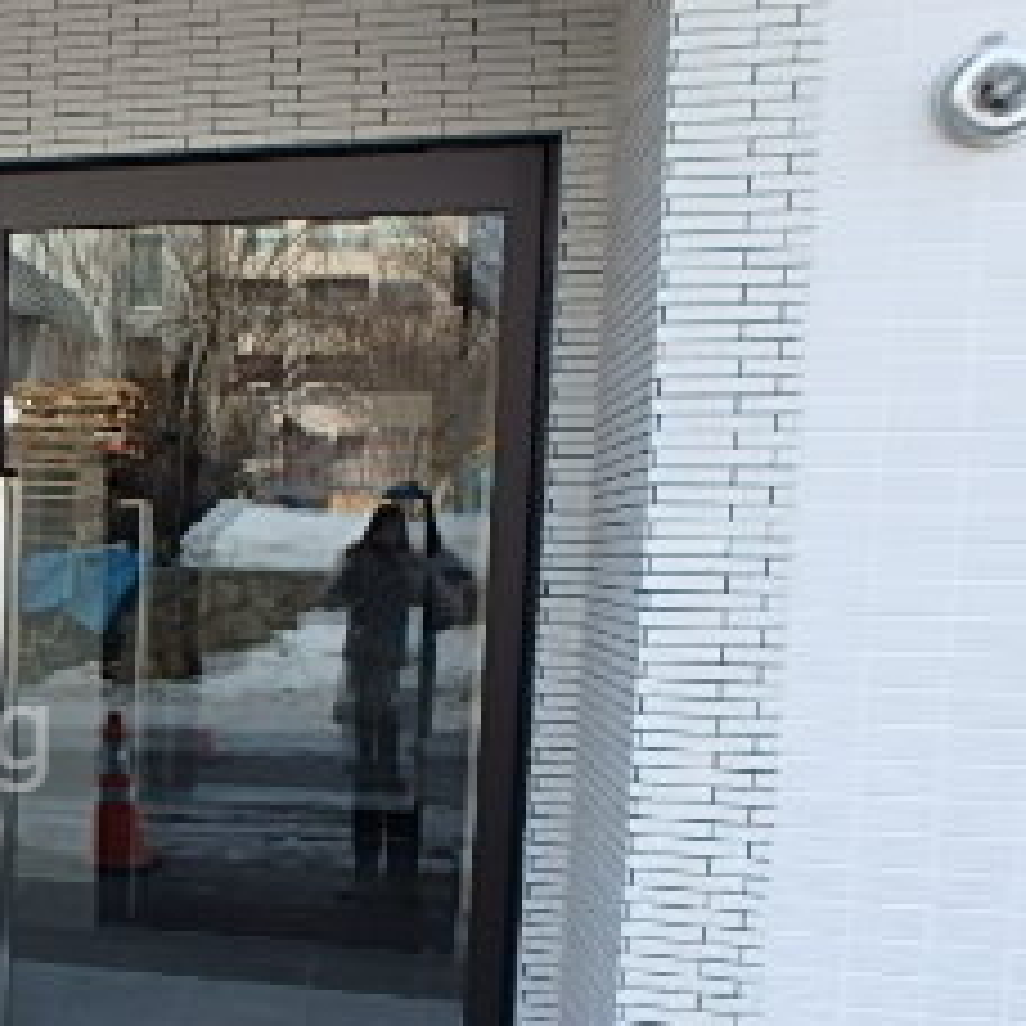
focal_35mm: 52
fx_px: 1744
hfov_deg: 28.2
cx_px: -234
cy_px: 738
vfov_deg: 32.3
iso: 125
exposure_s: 1/200
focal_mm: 3.7
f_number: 3.5
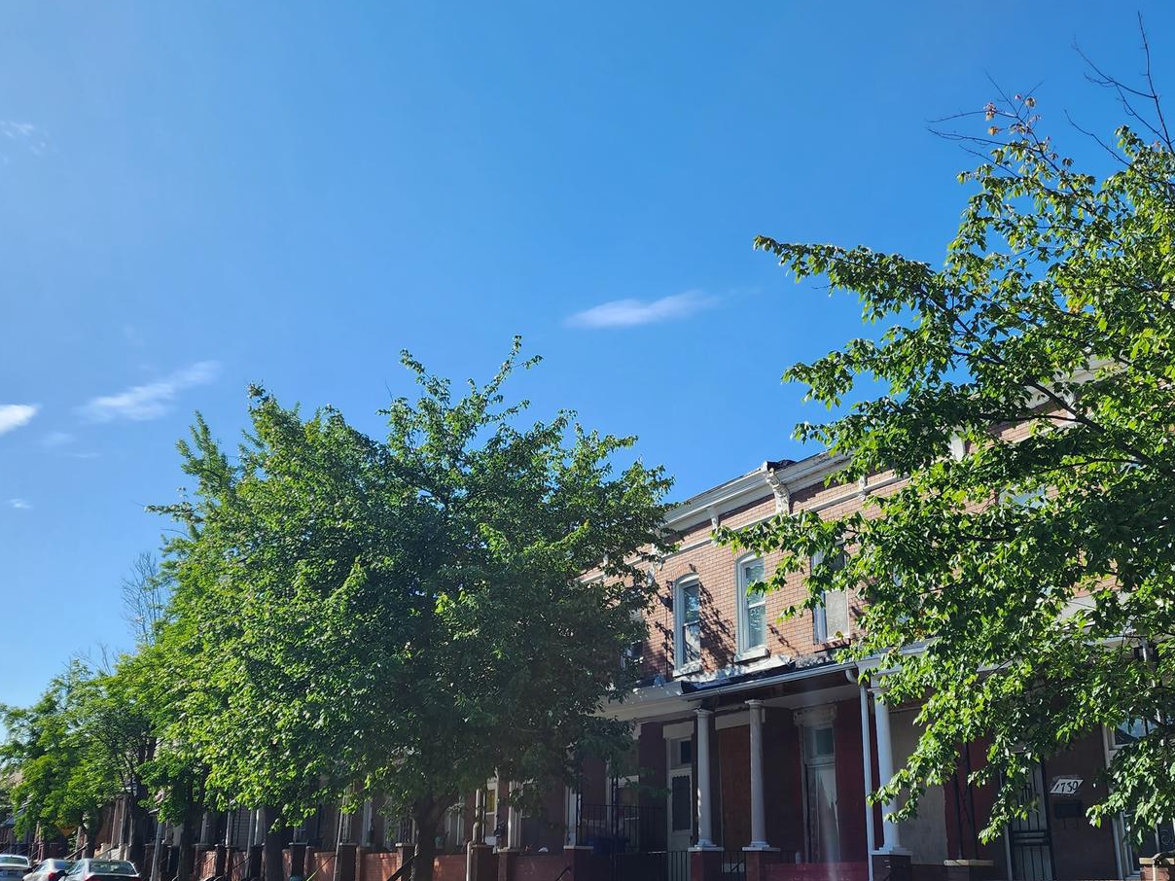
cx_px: 609
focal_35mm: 39
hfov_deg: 47.9
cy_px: 478
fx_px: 1324
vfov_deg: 36.8
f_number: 1.8
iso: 12
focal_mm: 6.4
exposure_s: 1/1073
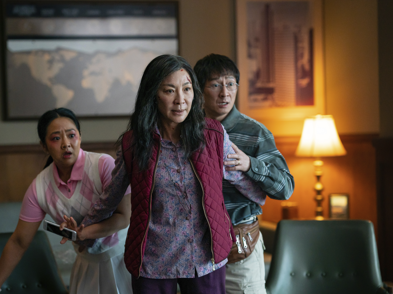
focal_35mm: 92
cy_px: 147
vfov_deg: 16.1
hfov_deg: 21.3
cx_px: 174
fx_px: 1044
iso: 1600
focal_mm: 85
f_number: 2
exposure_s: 1/250
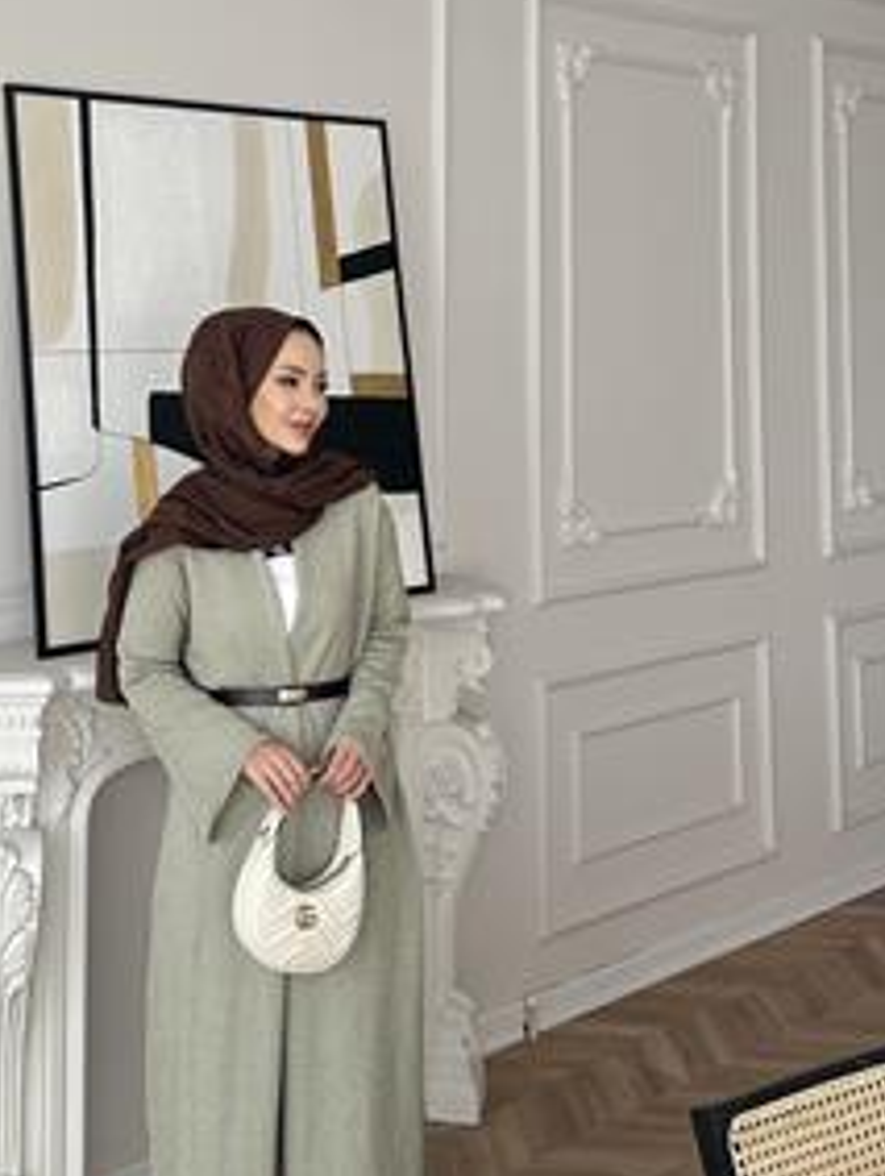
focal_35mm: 35
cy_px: 692
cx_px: 270
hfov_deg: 40.1
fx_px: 1190
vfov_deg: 52.3
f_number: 1.78
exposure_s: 1/349
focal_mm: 6.86
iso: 80
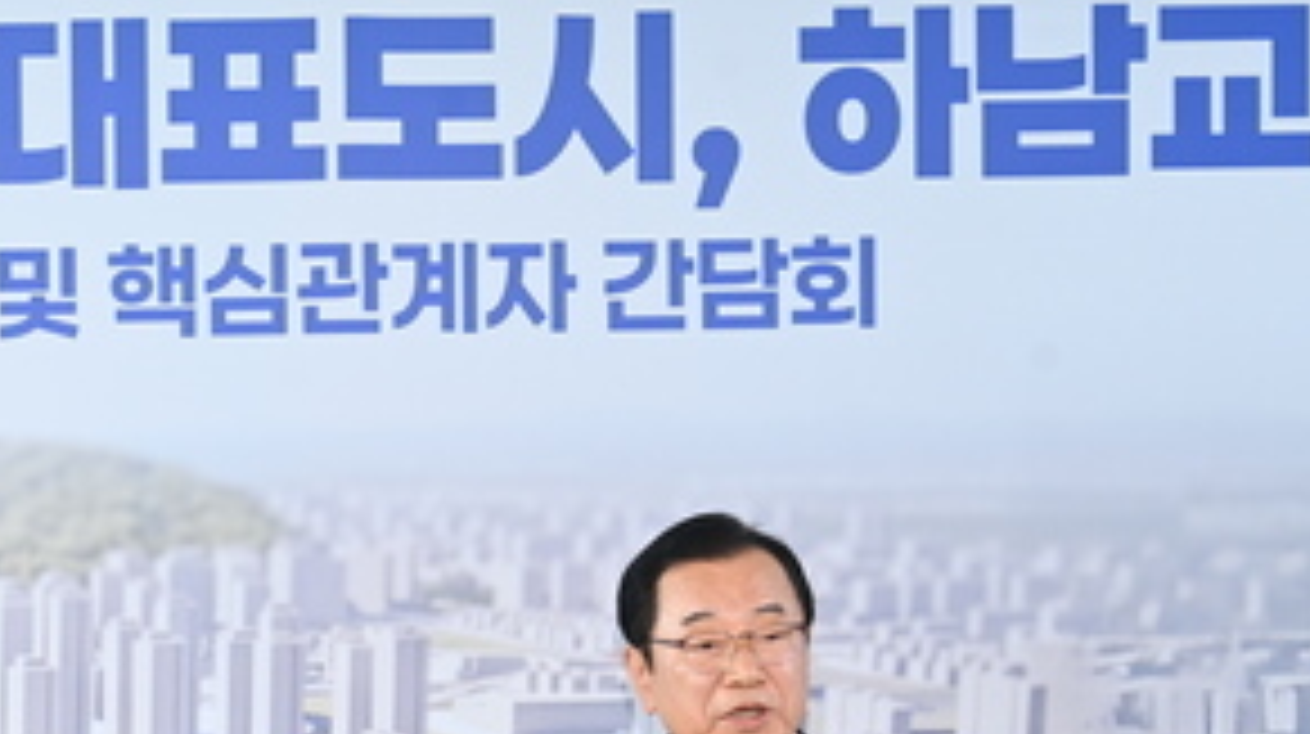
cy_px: 858
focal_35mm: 163
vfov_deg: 7.4
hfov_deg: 13.1
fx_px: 5656
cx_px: 95
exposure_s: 1/200
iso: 800
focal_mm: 72
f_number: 5.6
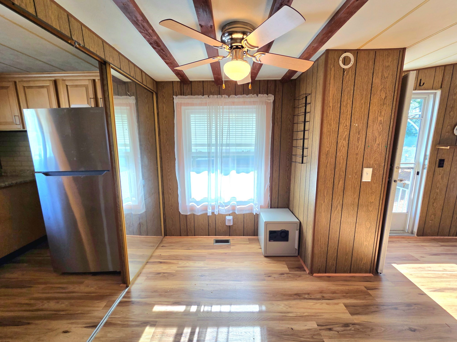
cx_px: 228
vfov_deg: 89.9
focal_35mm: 13
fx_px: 172
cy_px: 171
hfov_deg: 106.2
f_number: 2.2
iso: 64
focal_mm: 2.2
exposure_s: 1/120
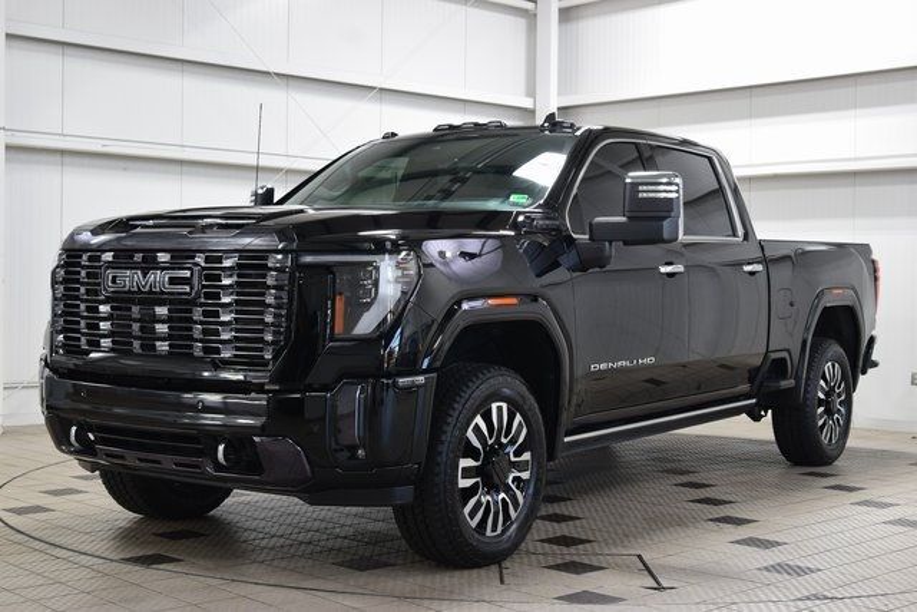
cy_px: 306
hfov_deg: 37.8
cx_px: 458
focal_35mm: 52
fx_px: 1338
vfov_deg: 25.8
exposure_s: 1/15
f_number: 6.3
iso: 560
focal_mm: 35
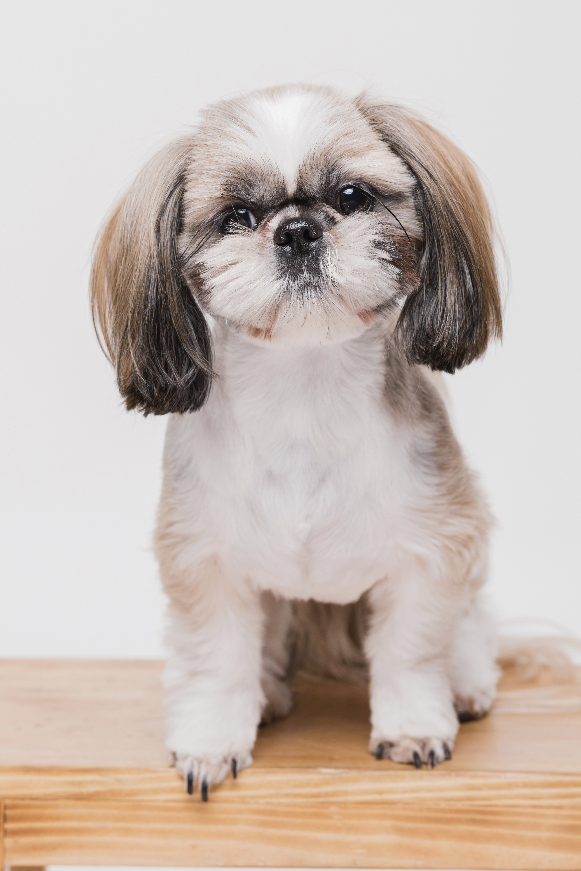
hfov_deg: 7.0
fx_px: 4765
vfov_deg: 10.4
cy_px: 381
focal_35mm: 197
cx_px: 243
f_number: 8
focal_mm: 155
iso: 160
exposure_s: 1/160
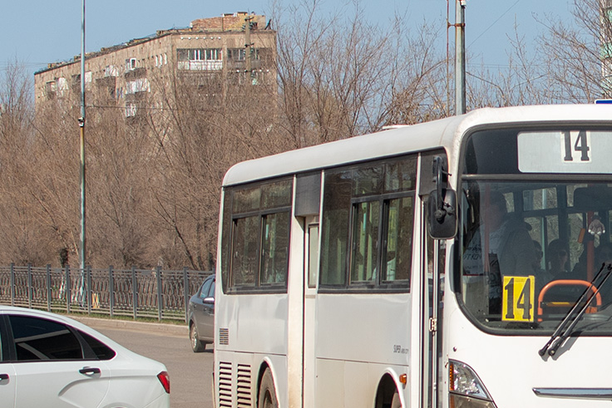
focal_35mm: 107
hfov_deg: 18.8
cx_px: 524
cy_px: 135
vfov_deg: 12.8
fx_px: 1820
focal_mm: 35
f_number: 4.5
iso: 100
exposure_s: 1/1000
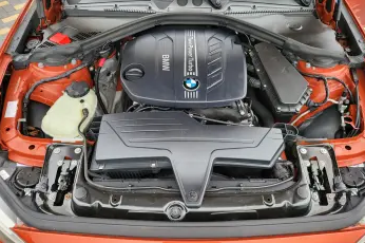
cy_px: 116
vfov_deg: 49.5
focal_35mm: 26
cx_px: 188
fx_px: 263
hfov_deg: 69.4
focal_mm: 5
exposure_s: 1/101
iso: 40
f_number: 1.8
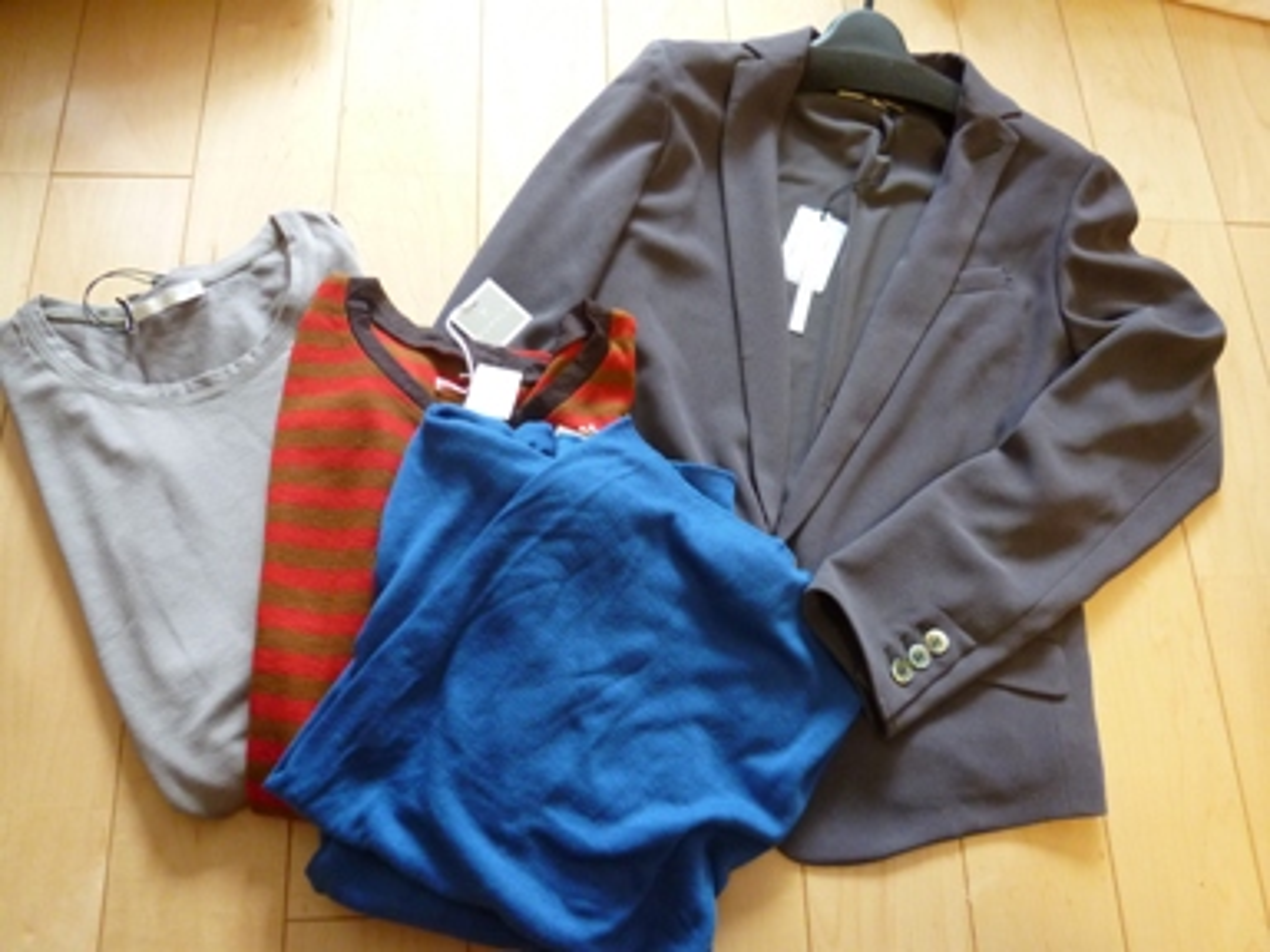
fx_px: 881
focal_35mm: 24
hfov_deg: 71.6
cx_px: 635
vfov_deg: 56.8
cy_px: 476
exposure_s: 1/40
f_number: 2.5
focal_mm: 4.3
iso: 400
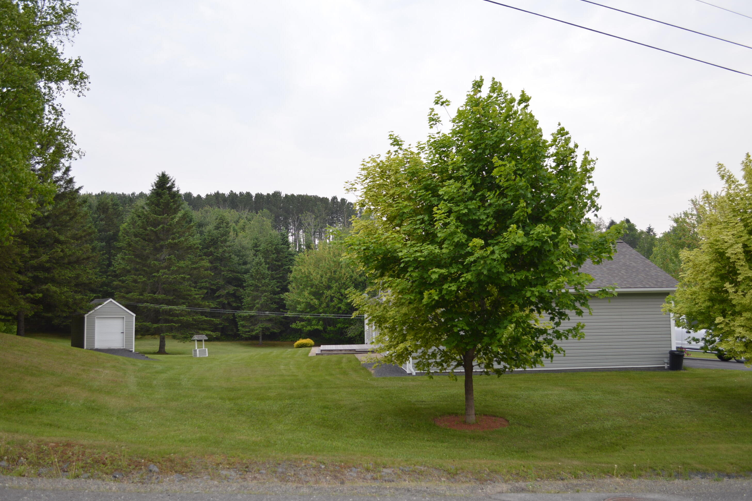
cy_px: 245
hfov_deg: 55.8
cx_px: 367
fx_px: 710
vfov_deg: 38.9
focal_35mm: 34
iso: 110
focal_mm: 22
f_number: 4
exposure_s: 1/125
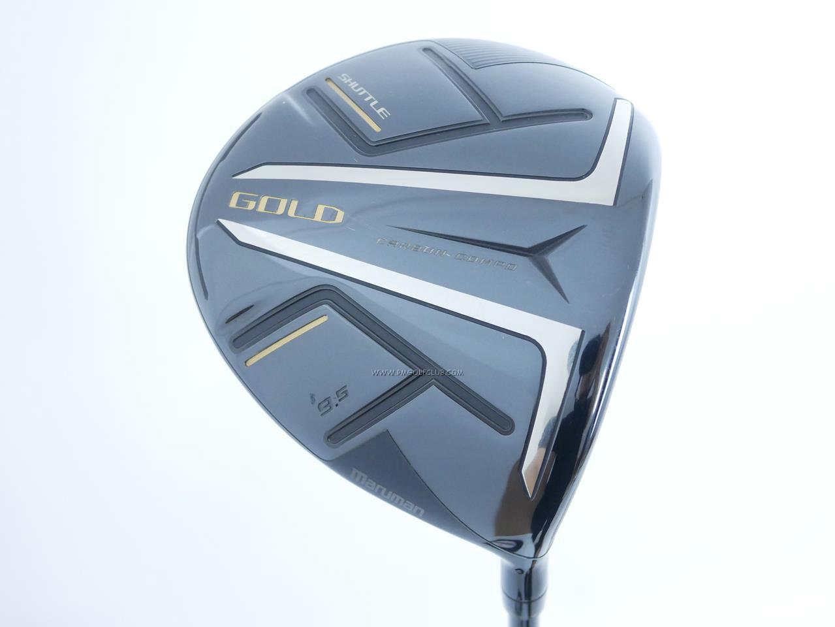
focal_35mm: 50
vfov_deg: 29.1
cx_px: 418
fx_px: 1206
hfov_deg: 38.2
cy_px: 314
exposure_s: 1/50
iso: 1600
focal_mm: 25
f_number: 4.5
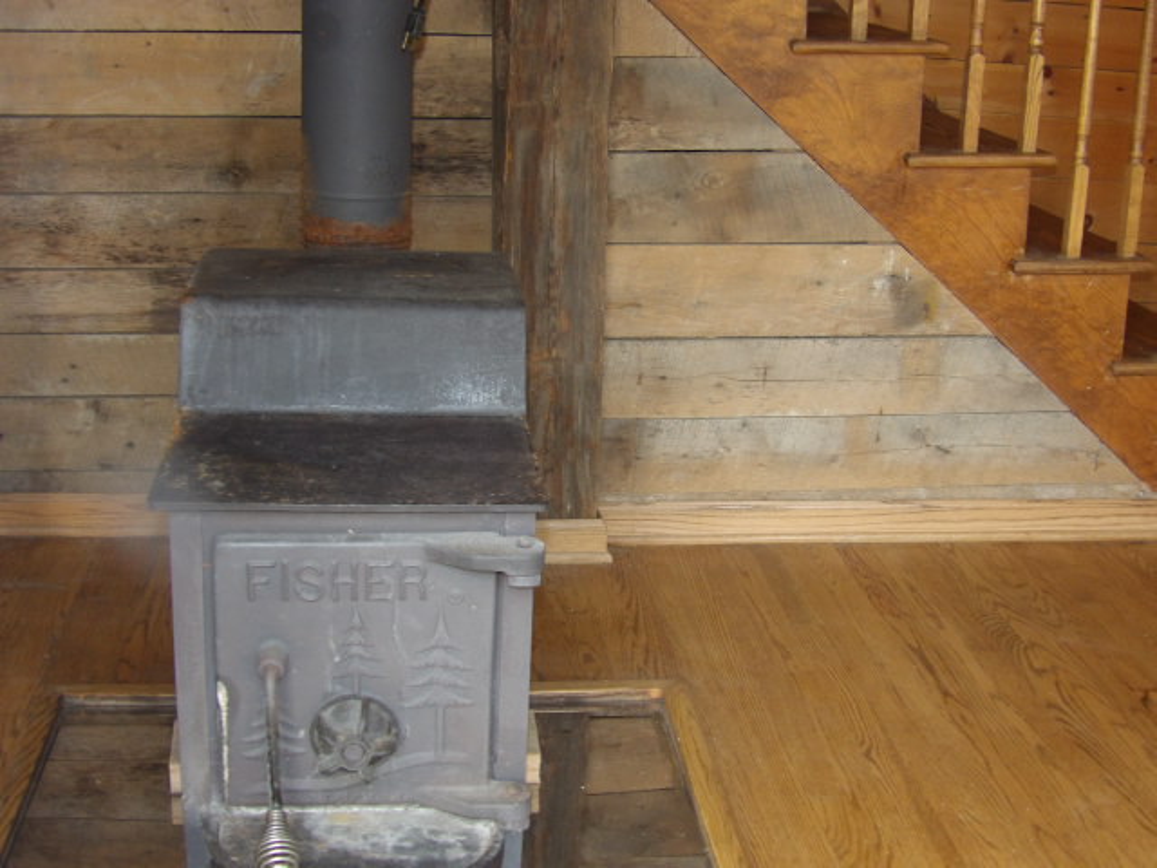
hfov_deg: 41.2
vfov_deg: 31.5
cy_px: 434
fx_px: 1537
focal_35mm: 46
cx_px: 578
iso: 287
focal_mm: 8.2
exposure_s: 1/33
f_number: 3.8
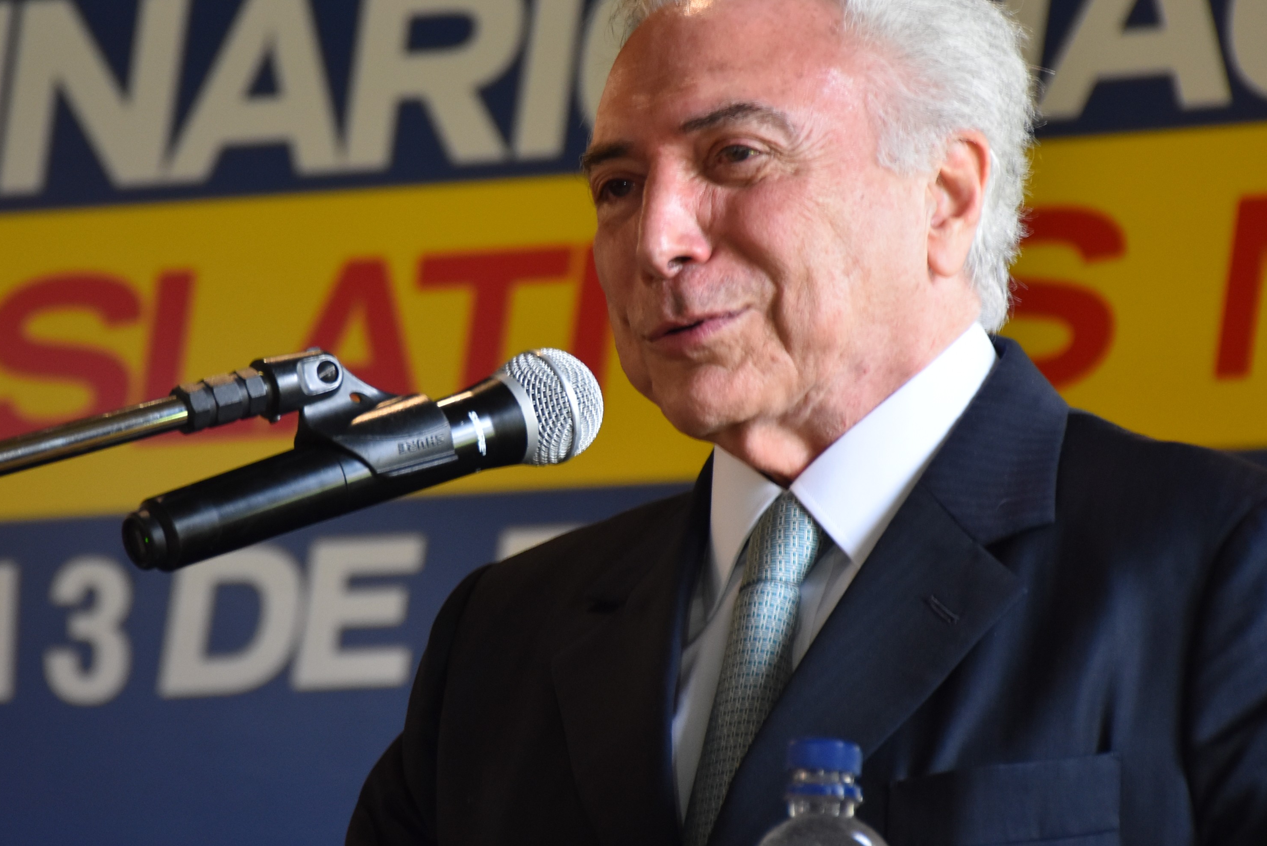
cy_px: 367
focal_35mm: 239
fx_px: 8404
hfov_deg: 8.6
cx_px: 424
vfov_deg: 5.8
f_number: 5.6
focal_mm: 105
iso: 800
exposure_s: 1/60
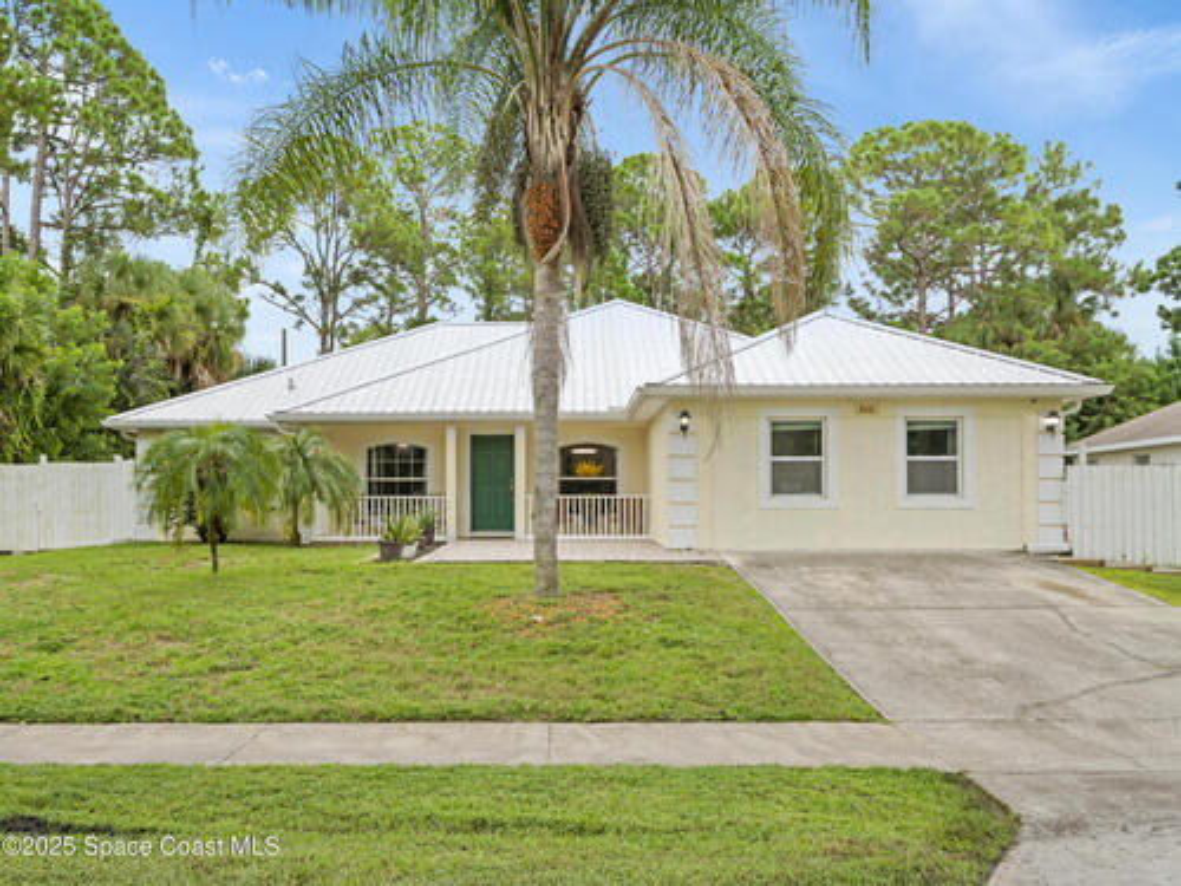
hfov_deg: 56.8
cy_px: 443
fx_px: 1092
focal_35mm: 32
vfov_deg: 44.2
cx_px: 590
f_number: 4
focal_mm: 16
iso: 200
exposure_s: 1/40
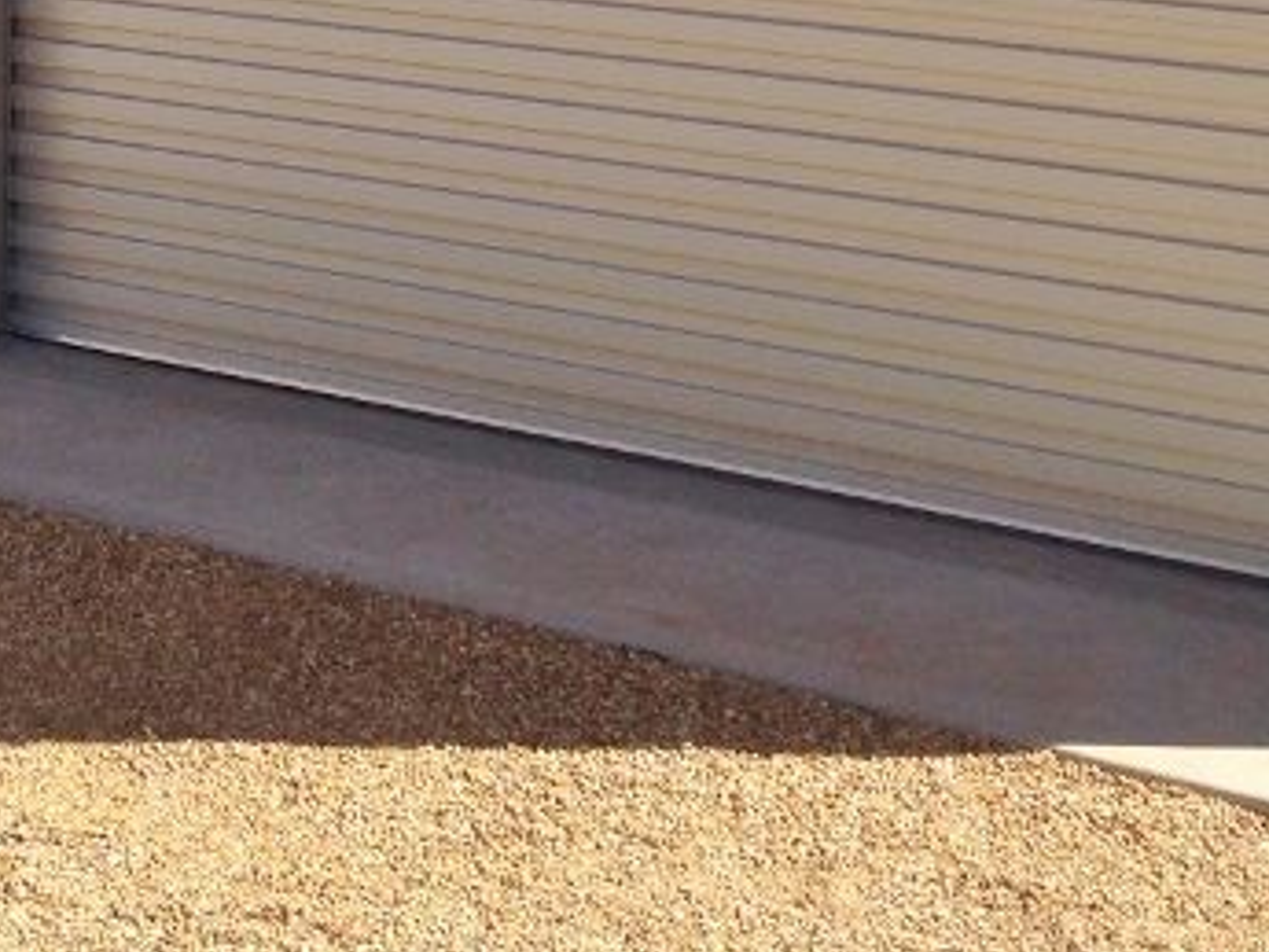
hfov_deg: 19.5
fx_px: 3594
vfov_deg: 14.3
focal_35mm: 98
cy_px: -386
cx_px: 37
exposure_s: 1/1355
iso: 50
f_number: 2.4
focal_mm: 4.12
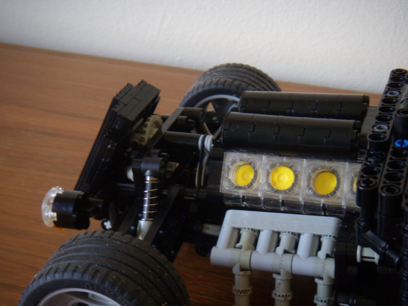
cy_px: 153
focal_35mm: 66
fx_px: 778
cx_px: 204
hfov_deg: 29.4
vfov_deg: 22.3
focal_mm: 11
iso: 100
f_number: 3.9
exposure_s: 1/13
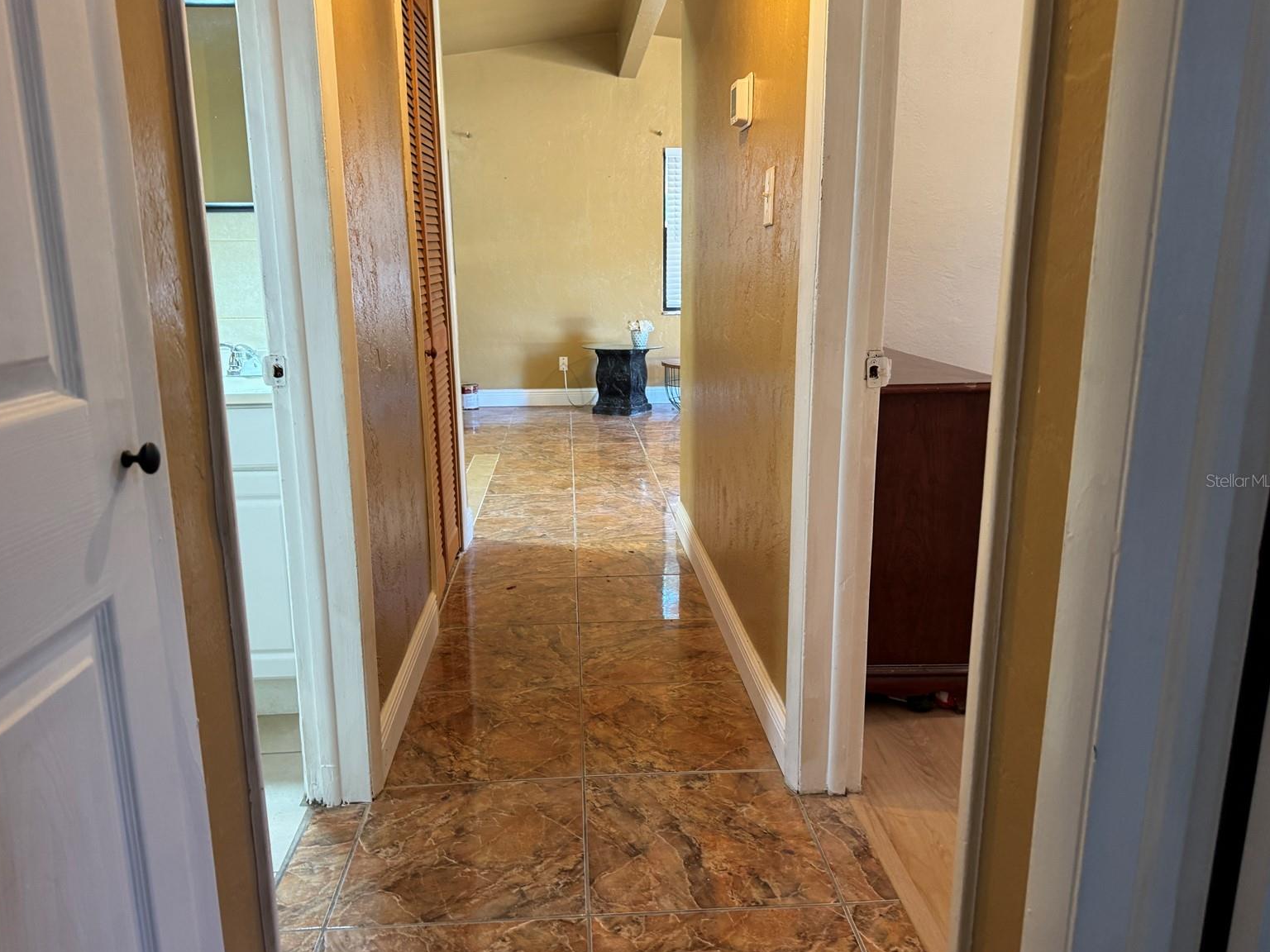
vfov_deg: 54.9
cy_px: 480
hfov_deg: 69.4
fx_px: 917
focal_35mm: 25
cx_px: 623
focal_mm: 6.76
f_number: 1.78
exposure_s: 1/60
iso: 320
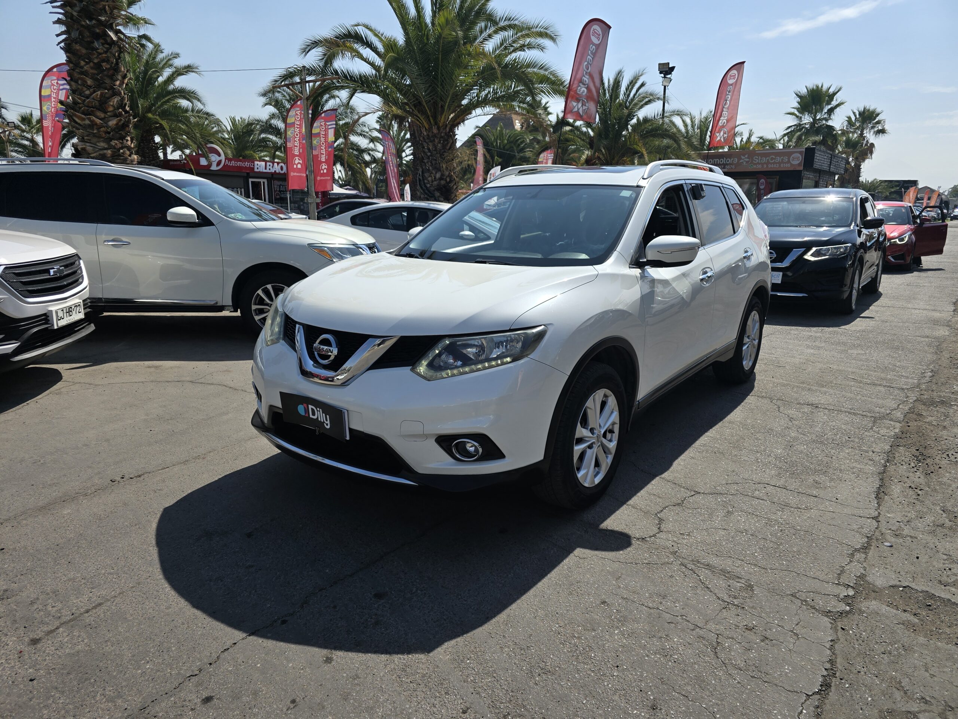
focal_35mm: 23
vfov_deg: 58.9
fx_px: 637
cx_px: 479
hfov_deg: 73.9
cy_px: 360
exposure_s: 1/1013
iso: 12
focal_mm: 6.3
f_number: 1.7
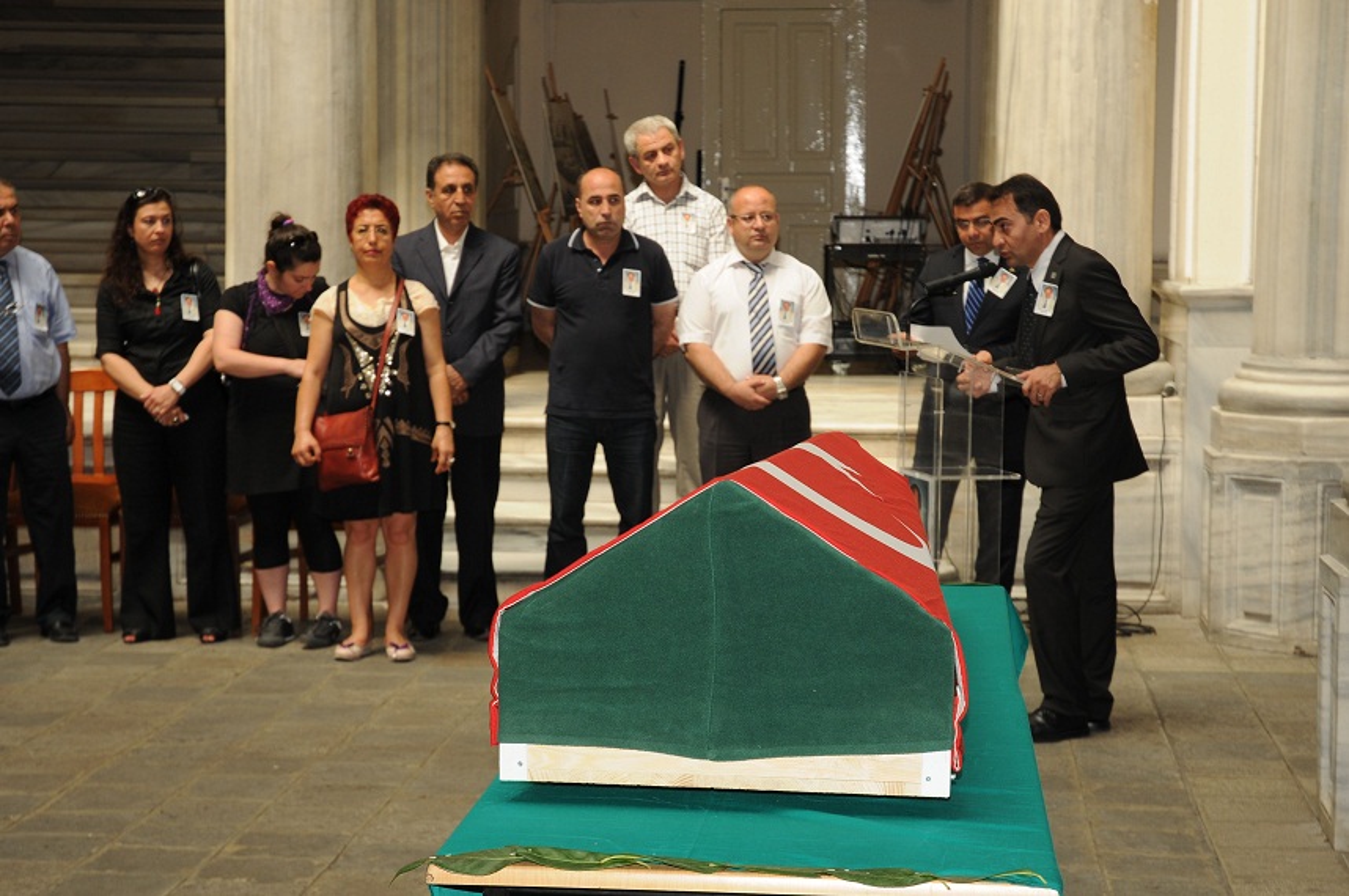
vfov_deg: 18.1
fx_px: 2807
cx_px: 674
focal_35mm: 75
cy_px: 448
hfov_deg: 27.0
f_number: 5
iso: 200
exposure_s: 1/60
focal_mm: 50
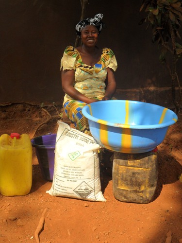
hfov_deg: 28.0
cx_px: 91
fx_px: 365
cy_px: 122
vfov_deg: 36.8
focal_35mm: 52
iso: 100
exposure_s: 1/180
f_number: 5
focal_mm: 9.3
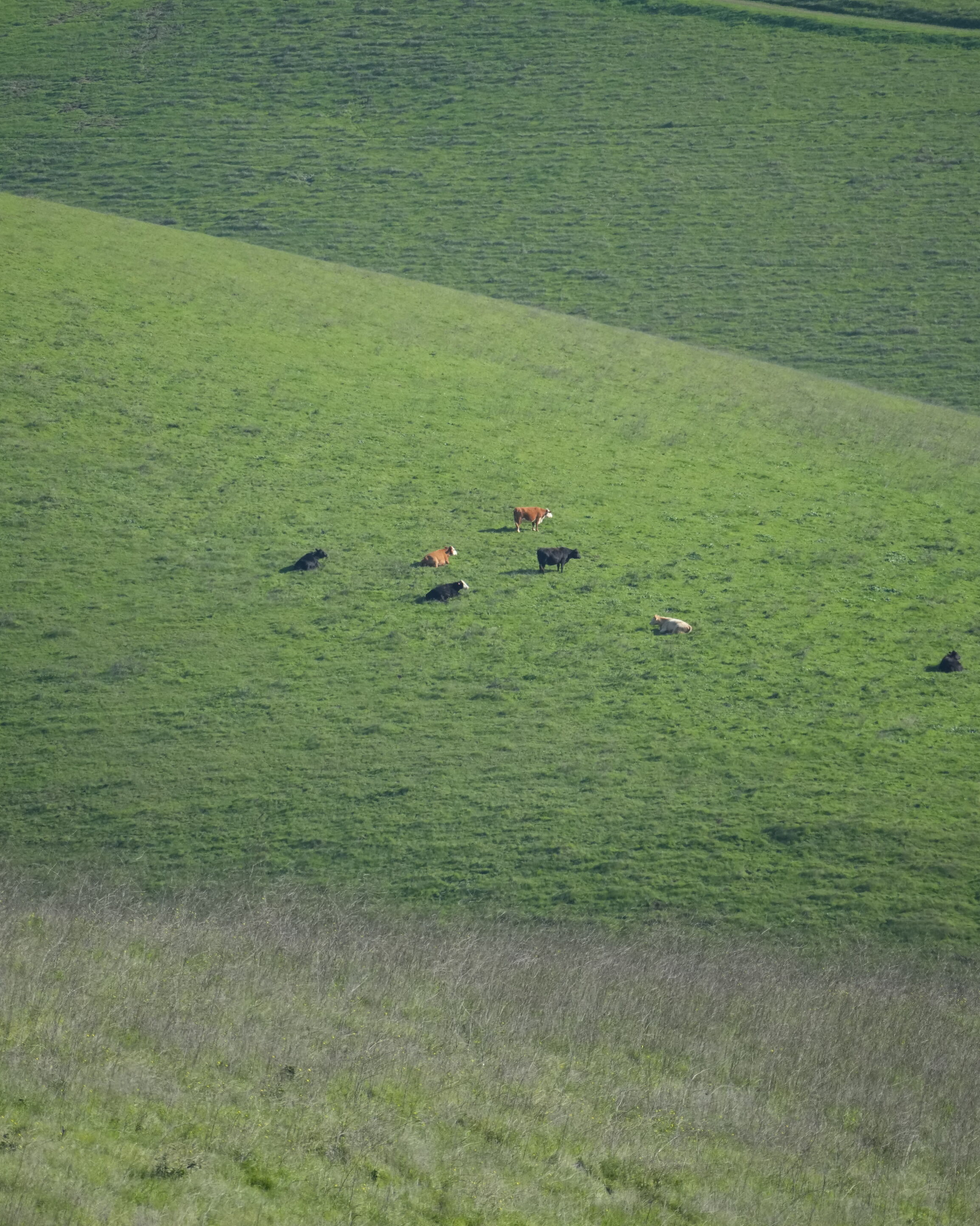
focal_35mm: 423
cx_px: 456
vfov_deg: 4.6
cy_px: 614
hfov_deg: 3.7
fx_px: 15336
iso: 1250
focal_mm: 300
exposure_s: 1/2500
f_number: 7.1
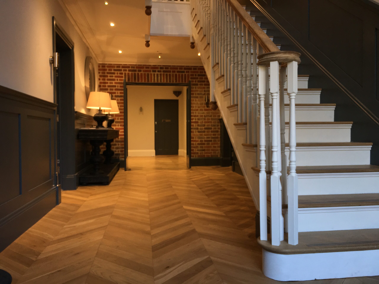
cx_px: 190
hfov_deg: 61.7
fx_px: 318
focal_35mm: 29
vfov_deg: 48.2
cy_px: 142
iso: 40
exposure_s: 1/33
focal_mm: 4.15
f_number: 2.2
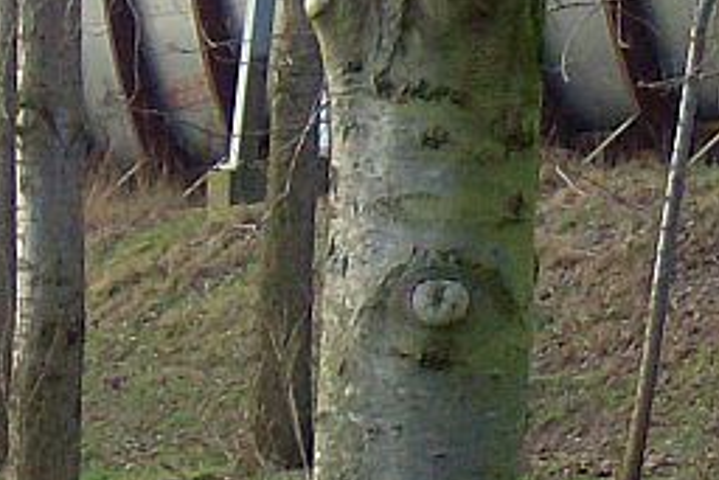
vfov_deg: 3.3
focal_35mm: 415
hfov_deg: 4.9
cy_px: 279
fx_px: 8293
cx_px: 921
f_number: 4.6
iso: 169
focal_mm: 16.6
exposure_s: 1/121
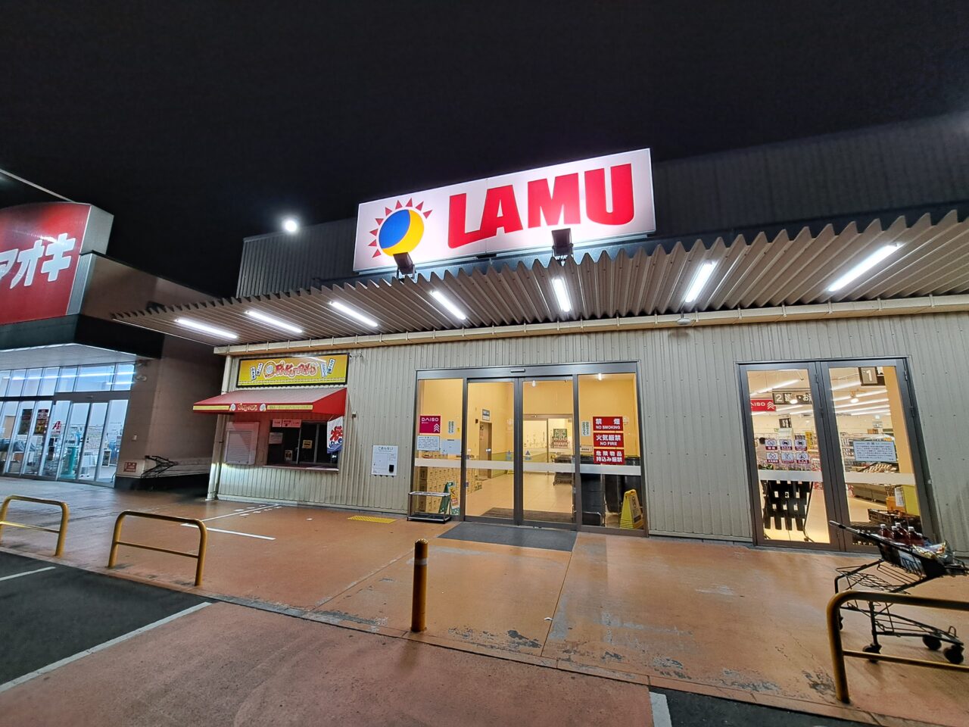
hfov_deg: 106.2
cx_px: 484
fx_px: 364
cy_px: 364
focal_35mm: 13
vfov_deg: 89.9
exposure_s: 1/50
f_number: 2.2
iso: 80
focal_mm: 1.74
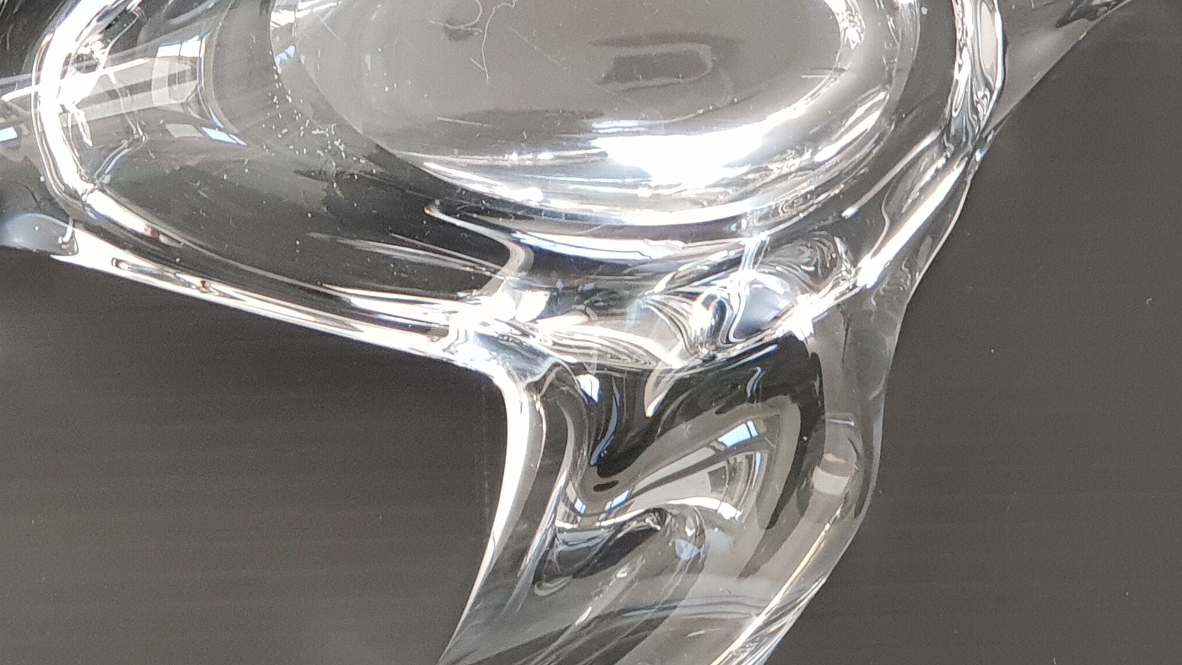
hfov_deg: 19.0
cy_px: 112
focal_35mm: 112
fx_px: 3510
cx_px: 340
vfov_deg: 10.8
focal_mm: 6
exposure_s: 1/33
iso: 125
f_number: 2.4
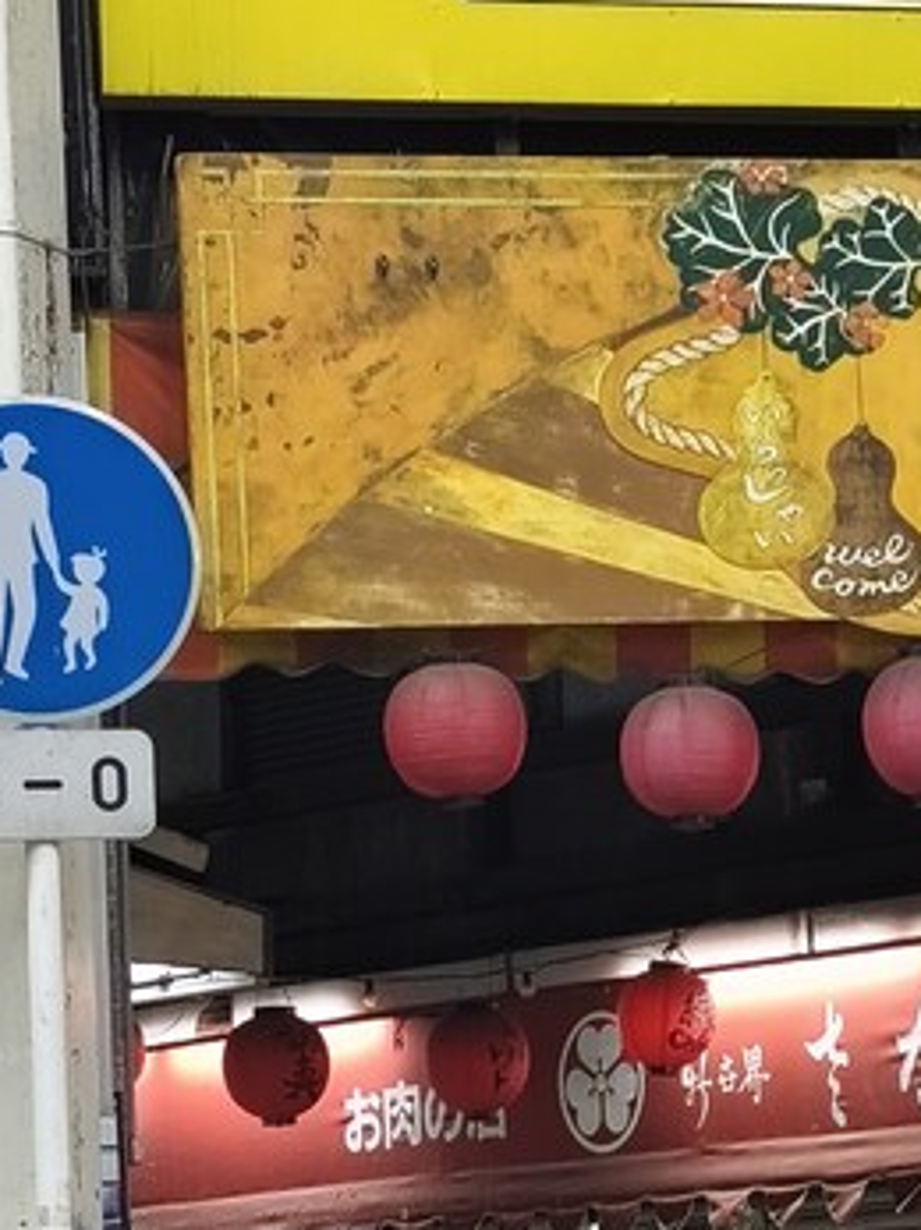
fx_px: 5644
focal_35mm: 159
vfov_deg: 12.4
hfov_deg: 9.2
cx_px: 1102
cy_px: 872
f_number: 1.65
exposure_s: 1/50
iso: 400
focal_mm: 6.18
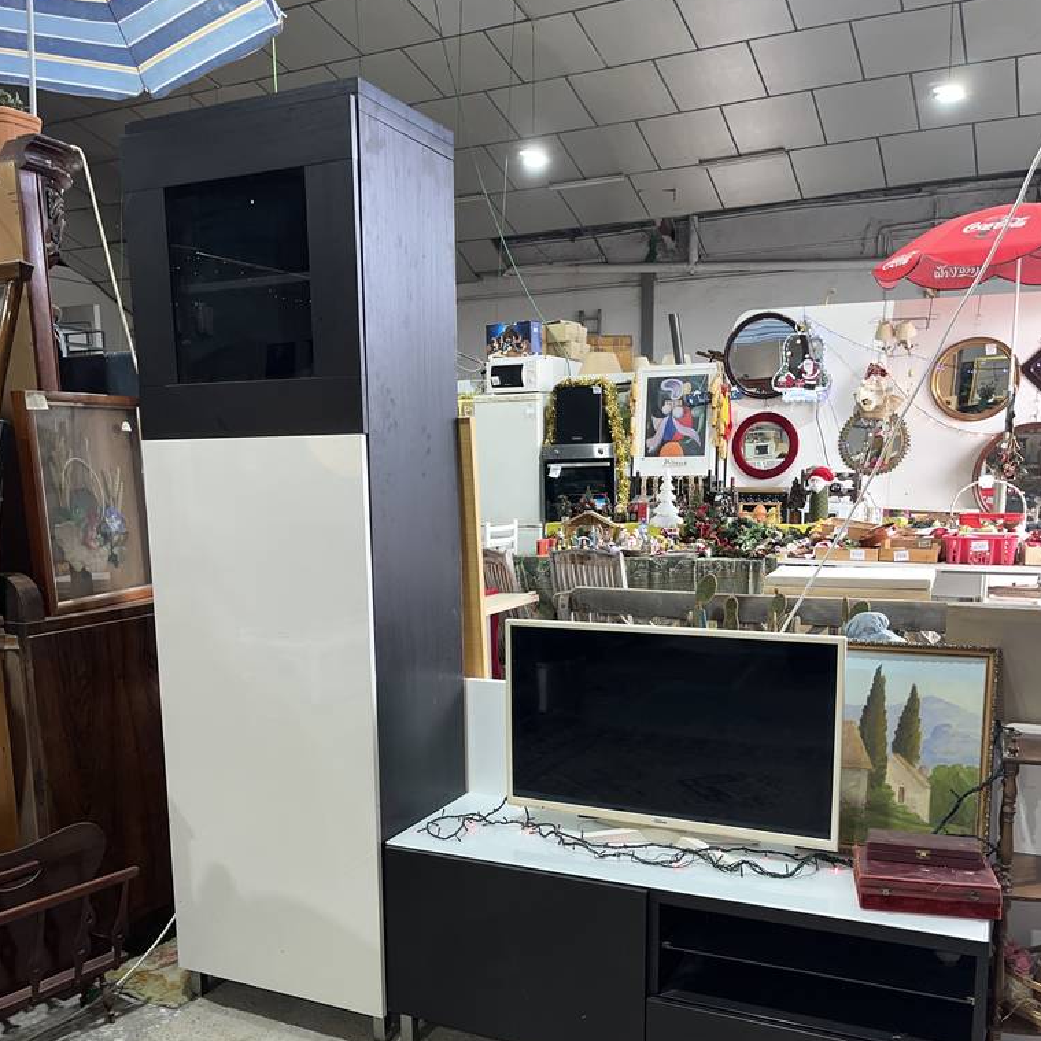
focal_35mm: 31
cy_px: 638
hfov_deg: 52.5
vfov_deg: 52.1
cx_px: 520
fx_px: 1055
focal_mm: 5.1
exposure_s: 1/33
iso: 50
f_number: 1.6
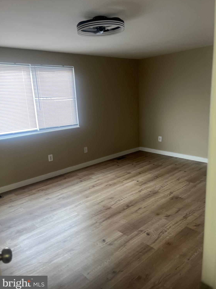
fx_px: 225
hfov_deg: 51.3
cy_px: 142
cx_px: 111
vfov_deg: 65.3
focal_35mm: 27
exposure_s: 1/60
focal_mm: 5.1
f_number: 1.6
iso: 100
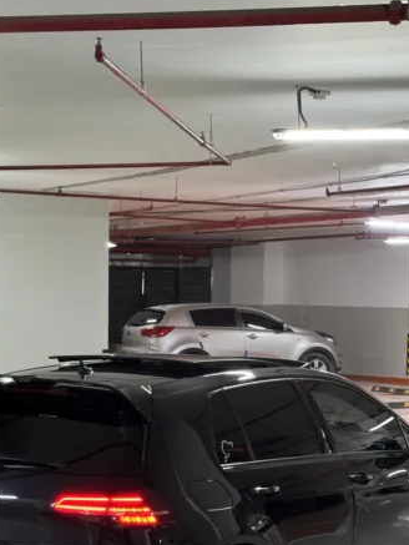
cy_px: 380
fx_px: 1244
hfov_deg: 18.7
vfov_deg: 24.5
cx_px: 171
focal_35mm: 79
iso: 320
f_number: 1.78
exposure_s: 1/35
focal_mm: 6.76
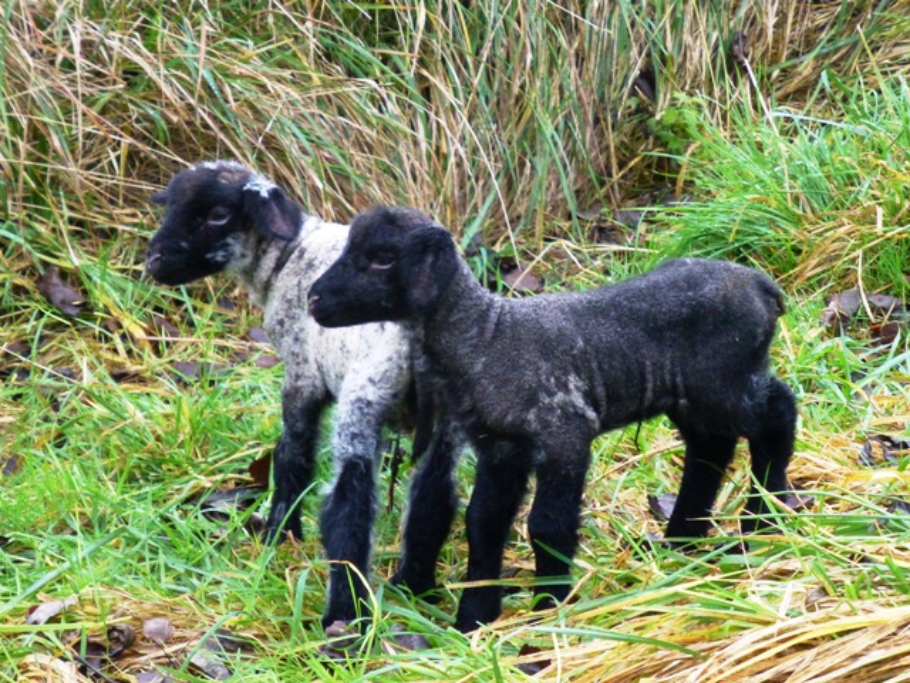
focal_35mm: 151
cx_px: 455
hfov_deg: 13.1
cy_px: 342
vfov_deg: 9.8
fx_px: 3970
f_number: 5.4
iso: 800
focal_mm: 24.4
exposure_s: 1/160
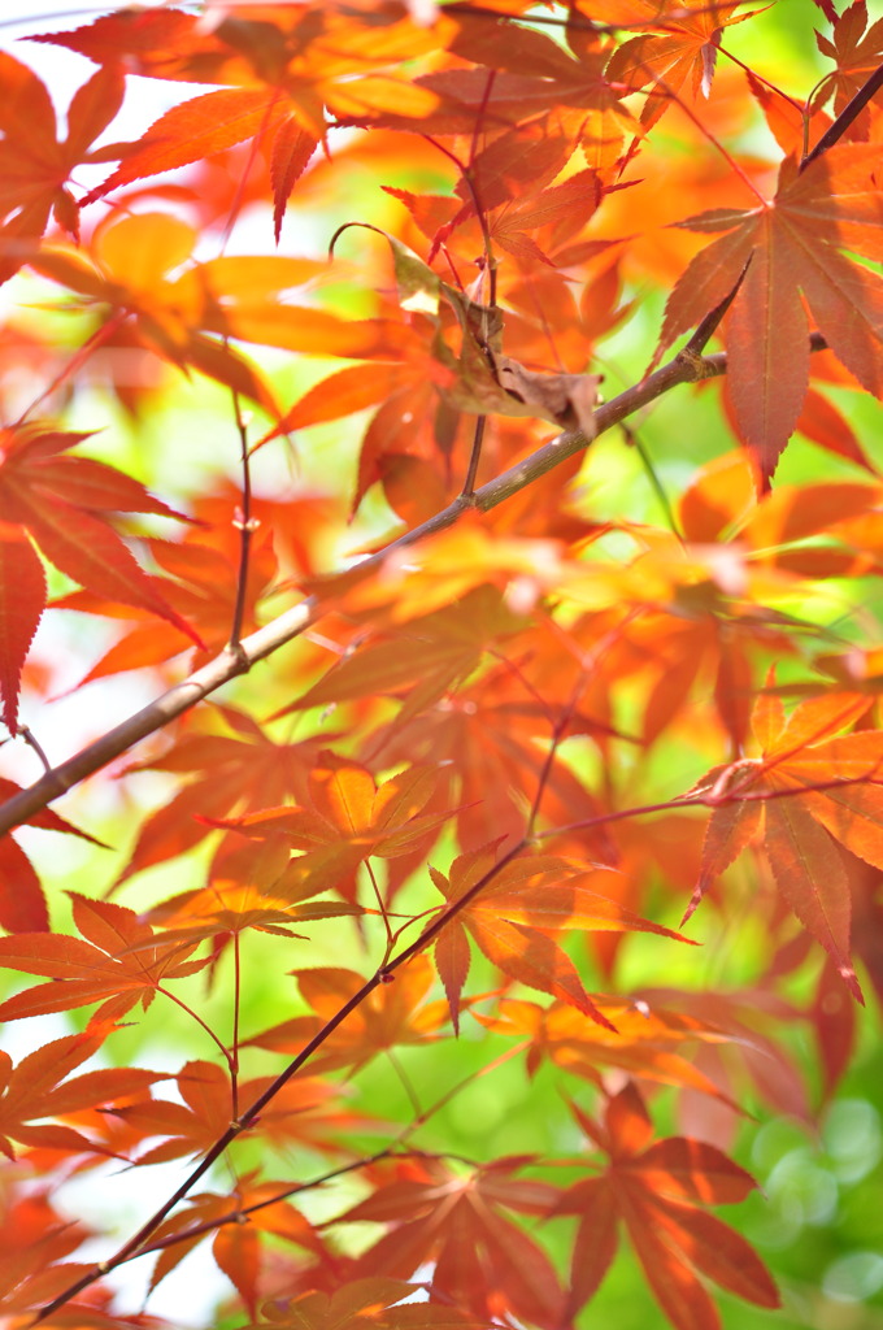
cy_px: 665
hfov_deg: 15.1
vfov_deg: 22.6
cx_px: 442
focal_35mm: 90
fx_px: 3320
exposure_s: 1/160
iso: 200
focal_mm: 60
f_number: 3
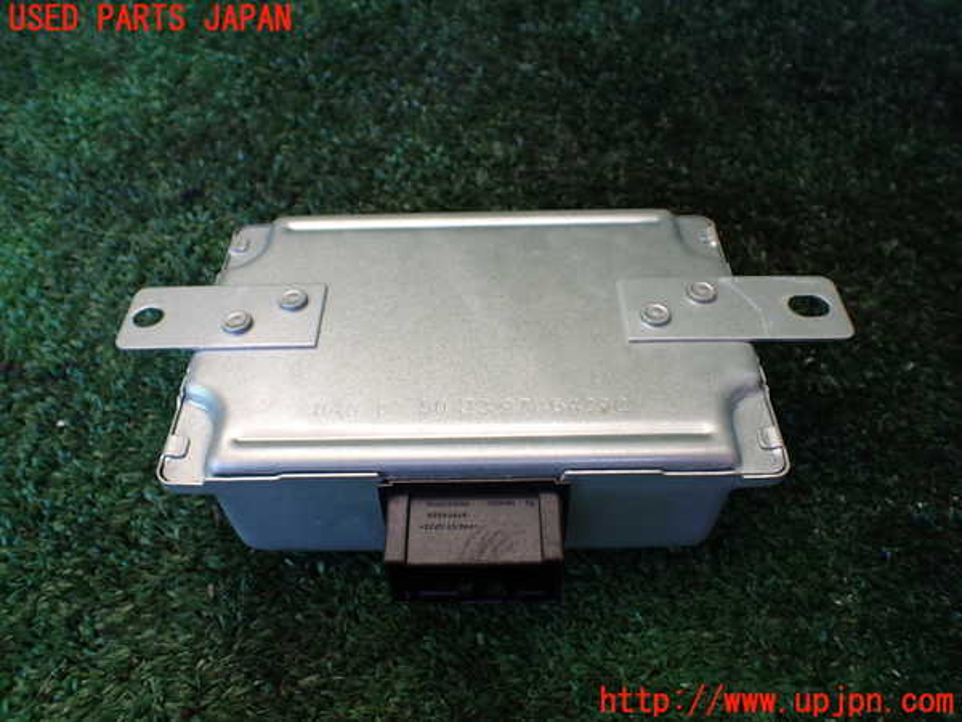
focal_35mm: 30
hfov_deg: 60.0
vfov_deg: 46.8
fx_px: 834
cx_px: 481
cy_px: 361
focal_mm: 5.4
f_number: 2.3
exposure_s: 1/125
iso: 160
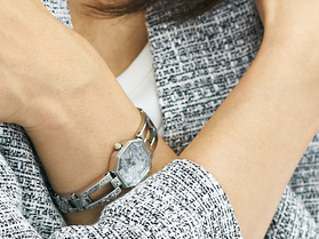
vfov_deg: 2.5
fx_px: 5398
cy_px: 1
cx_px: 282
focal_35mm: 586
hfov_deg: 3.4
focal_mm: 85
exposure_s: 1/160
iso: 500
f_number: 2.8
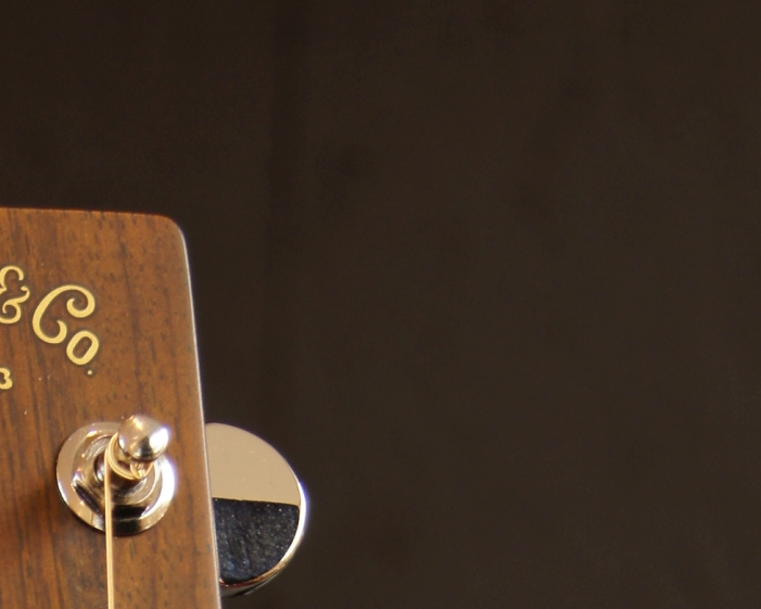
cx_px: 21
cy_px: 1152
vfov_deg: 8.7
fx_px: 3798
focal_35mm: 169
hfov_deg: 11.3
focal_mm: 35
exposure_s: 1/5
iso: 100
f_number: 5
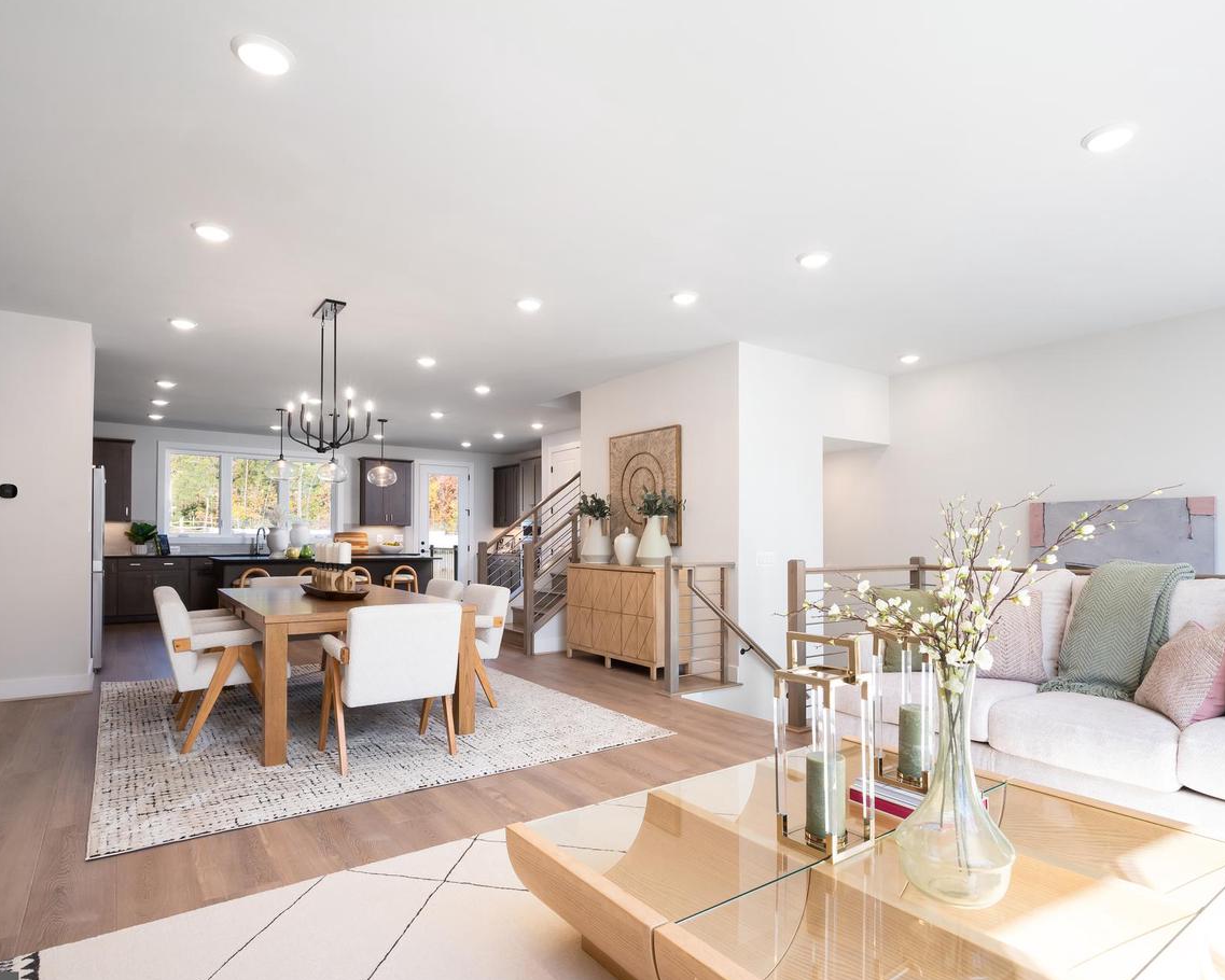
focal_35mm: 19
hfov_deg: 83.3
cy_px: 510
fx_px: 689
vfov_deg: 70.8
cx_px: 627
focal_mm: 16
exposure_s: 1/30
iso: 800
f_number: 16
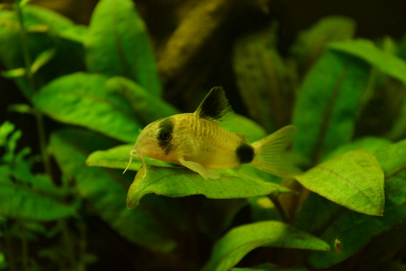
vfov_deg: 16.6
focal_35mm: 82
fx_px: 930
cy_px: 136
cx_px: 203
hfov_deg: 24.6
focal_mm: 55
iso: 1000
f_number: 5.6
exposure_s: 1/15
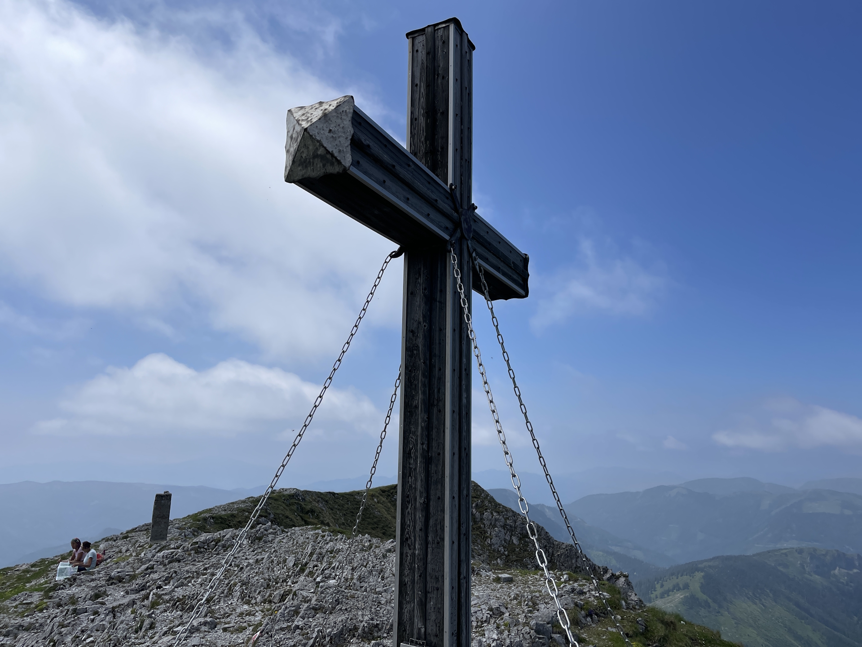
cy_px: 324
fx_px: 647
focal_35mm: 26
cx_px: 431
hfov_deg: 67.3
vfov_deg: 53.1
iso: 32
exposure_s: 1/7299
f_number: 1.6
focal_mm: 4.2
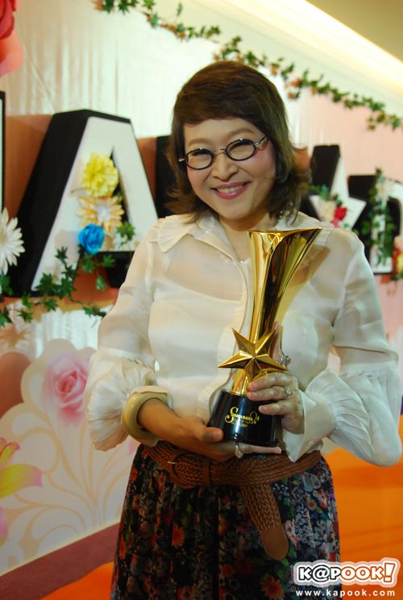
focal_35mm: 39
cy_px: 300
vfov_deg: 49.4
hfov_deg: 34.4
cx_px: 202
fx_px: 651
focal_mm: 26
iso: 800
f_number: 4
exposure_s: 1/30
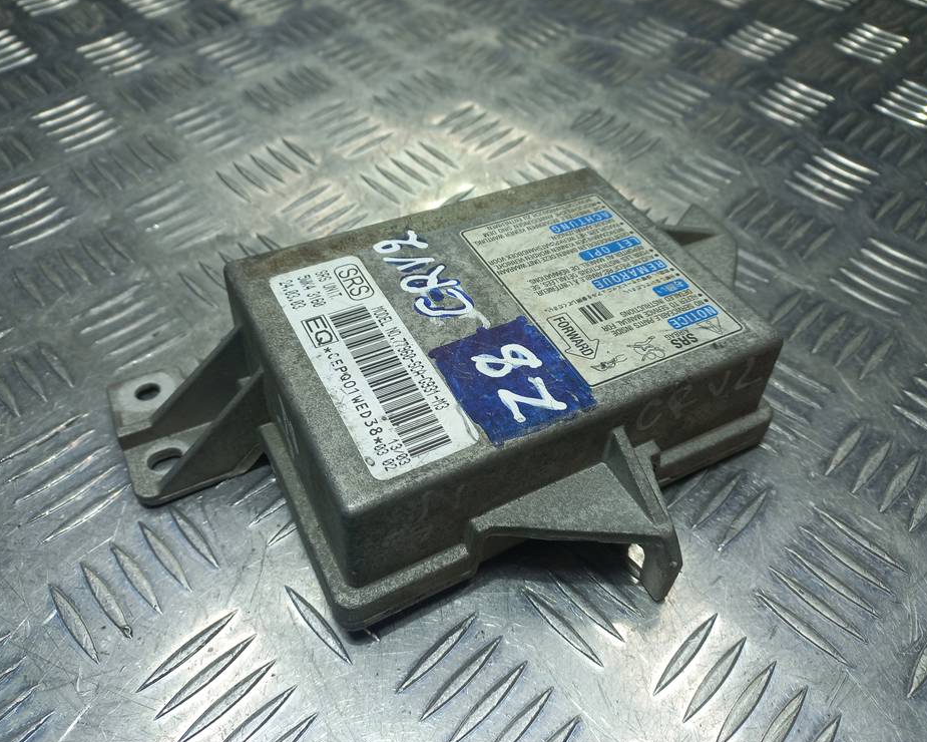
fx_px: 741
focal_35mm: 27
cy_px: 362
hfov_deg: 64.1
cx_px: 476
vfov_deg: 53.2
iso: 32
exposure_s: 1/100
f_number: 1.8
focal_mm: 4.6
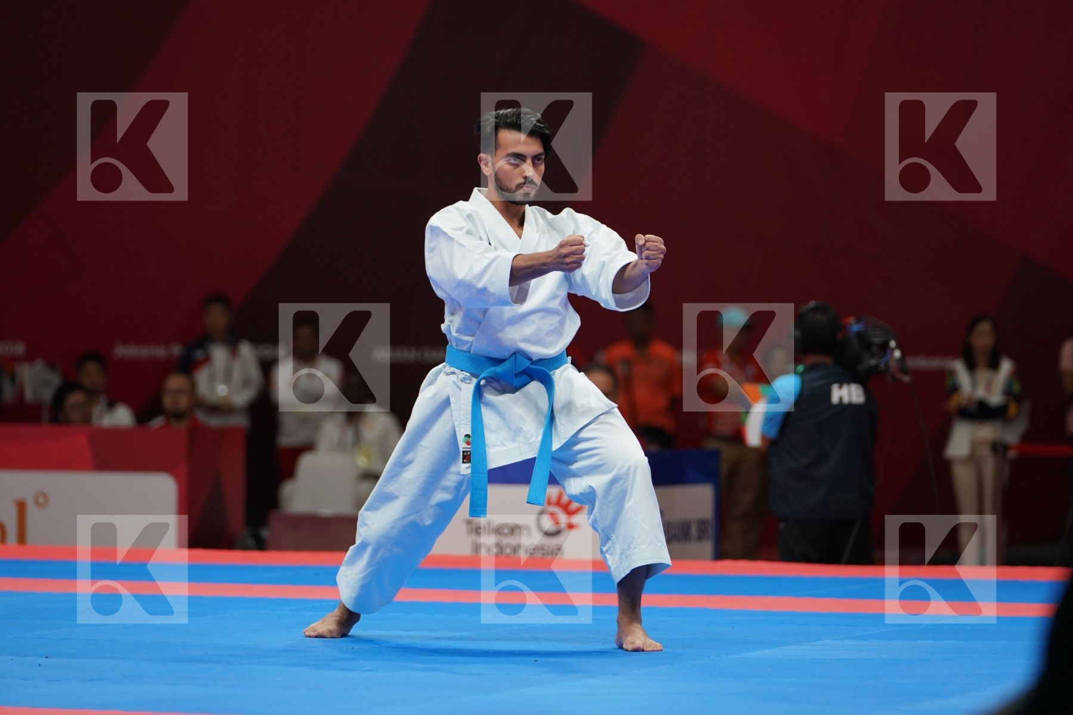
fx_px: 6288
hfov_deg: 9.8
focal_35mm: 211
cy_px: 358
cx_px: 536
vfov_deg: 6.5
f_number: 4
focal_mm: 211
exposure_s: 1/500
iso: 1250
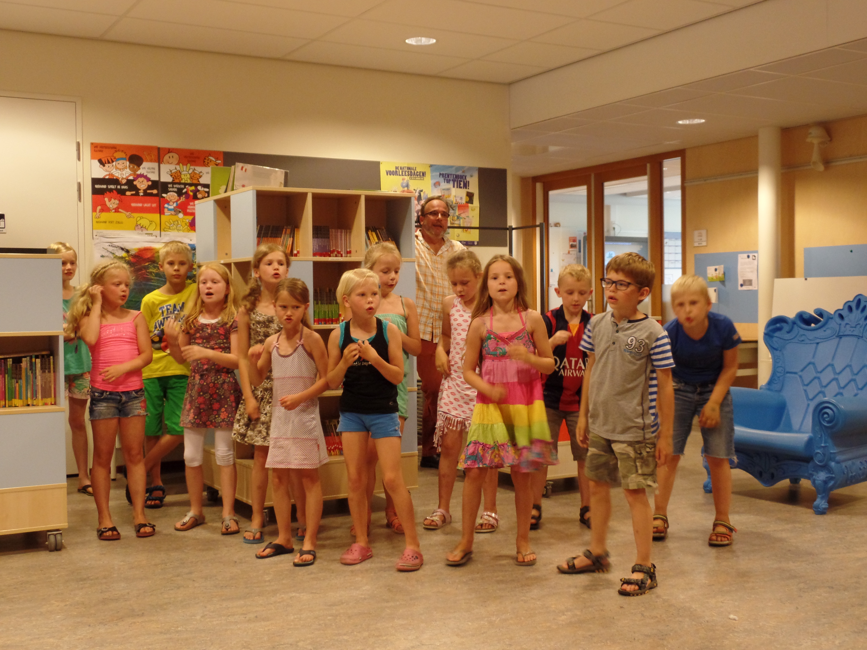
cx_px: 434
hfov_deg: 44.8
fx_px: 1052
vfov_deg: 34.3
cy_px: 325
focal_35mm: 42
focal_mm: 7.5
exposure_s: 1/30
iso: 320
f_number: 3.2
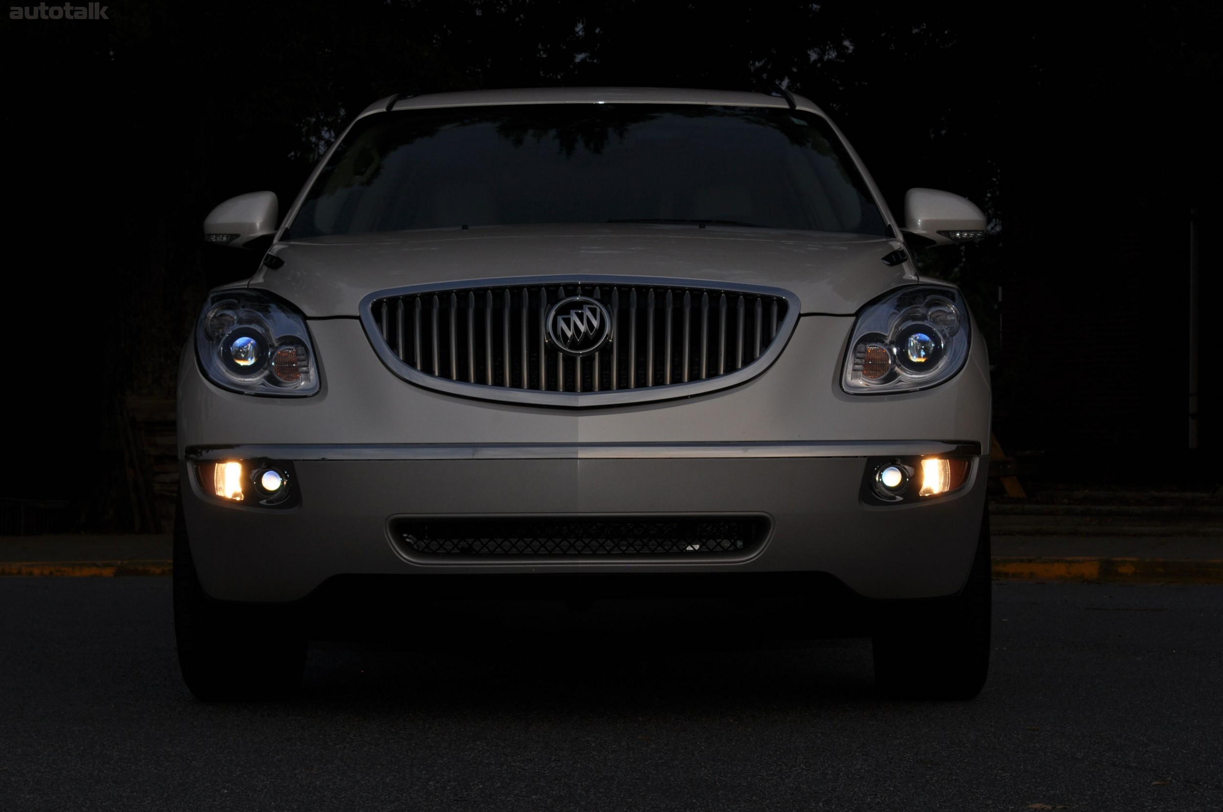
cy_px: 406
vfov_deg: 16.5
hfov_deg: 24.6
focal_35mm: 82
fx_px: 2800
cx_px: 612
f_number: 13
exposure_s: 1/200
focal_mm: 55
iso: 200
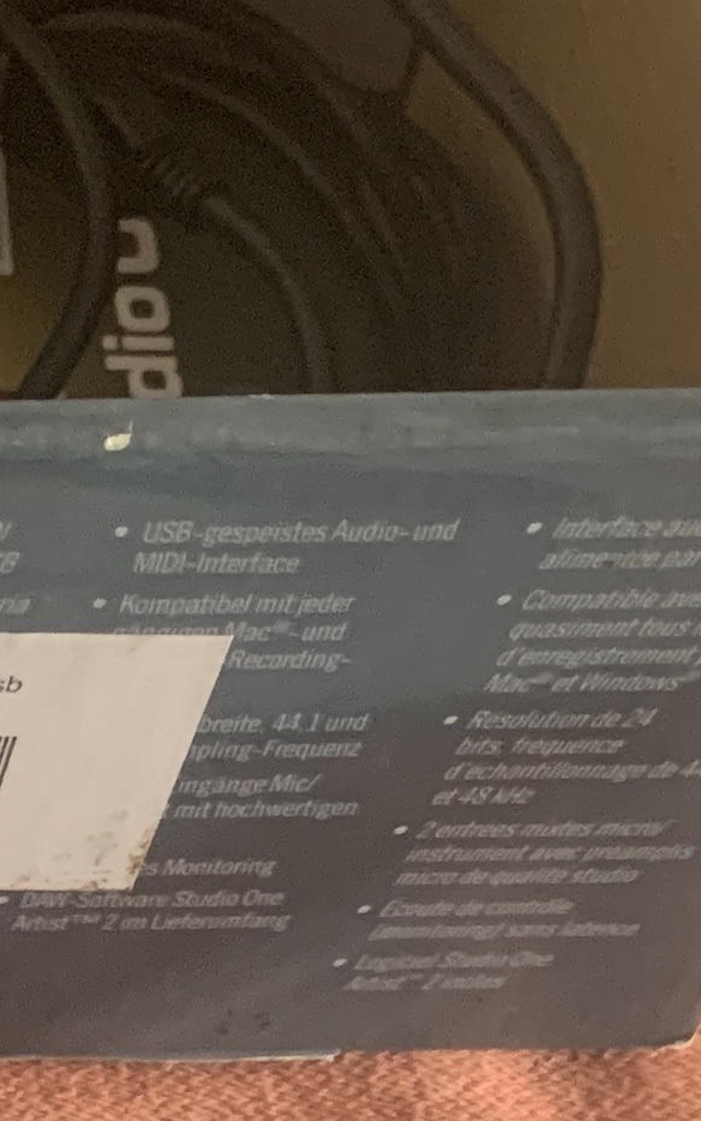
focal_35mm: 119
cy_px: 1760
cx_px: -661
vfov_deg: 15.9
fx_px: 3636
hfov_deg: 10.2
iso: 250
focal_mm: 4.25
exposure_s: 1/60
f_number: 1.8
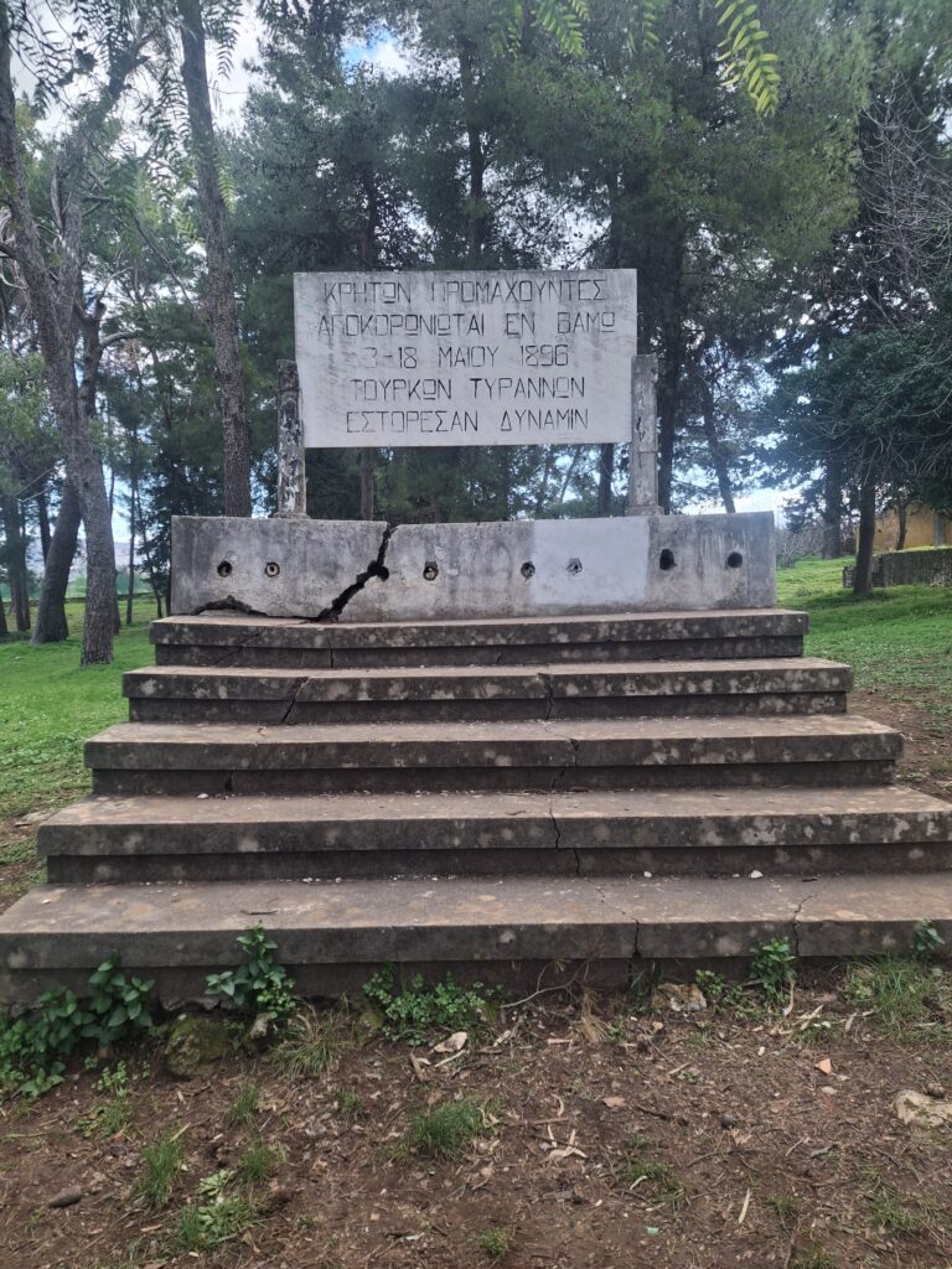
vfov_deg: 69.4
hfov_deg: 54.9
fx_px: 917
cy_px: 634
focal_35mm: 25
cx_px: 476
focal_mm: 4.69
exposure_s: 1/290
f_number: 1.8
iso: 32
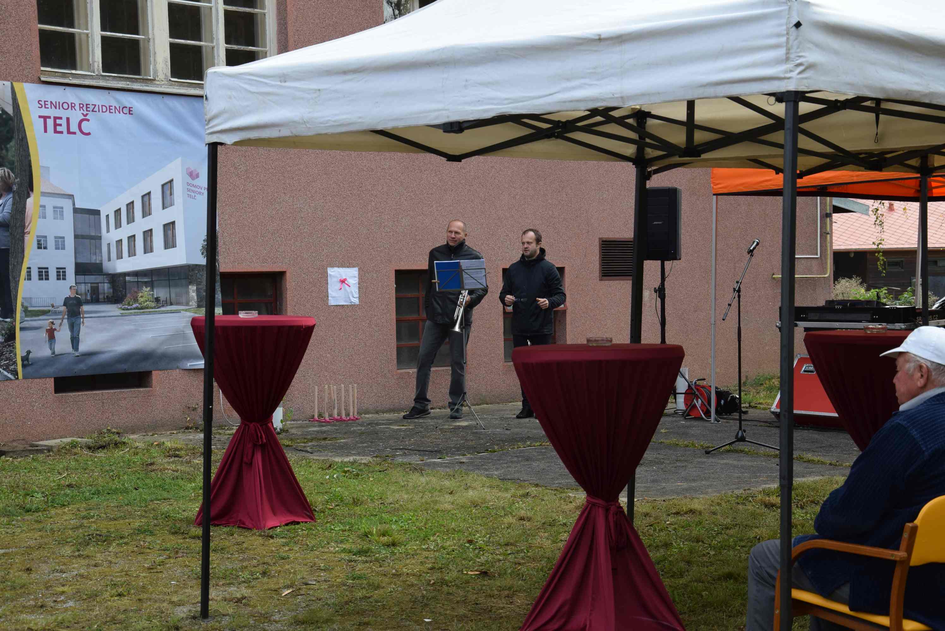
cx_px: 472
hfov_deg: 31.9
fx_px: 1655
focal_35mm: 63
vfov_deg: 21.6
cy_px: 316
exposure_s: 1/250
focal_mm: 42
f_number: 8
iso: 400
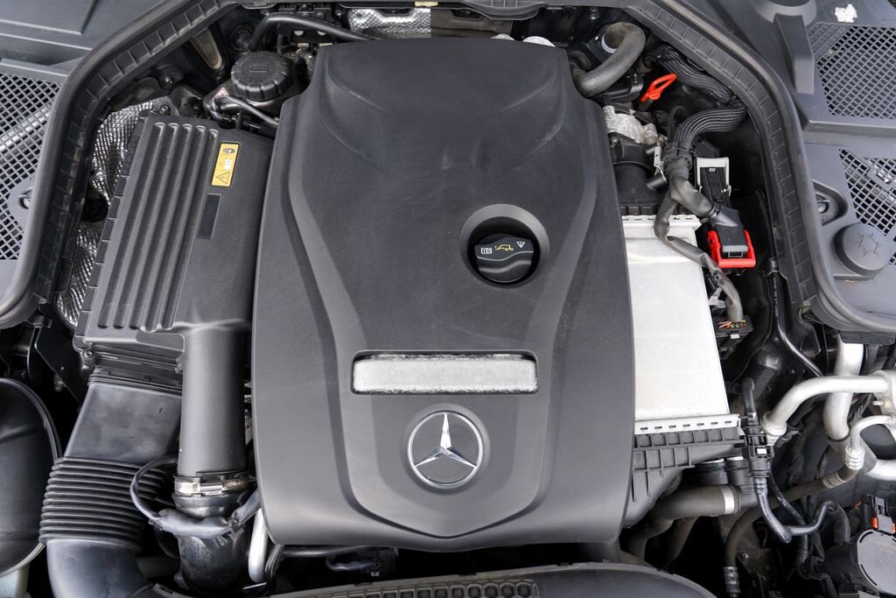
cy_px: 299
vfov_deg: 53.1
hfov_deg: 73.7
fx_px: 597
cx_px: 448
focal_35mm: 24
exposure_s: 1/100
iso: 100
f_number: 5
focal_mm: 24
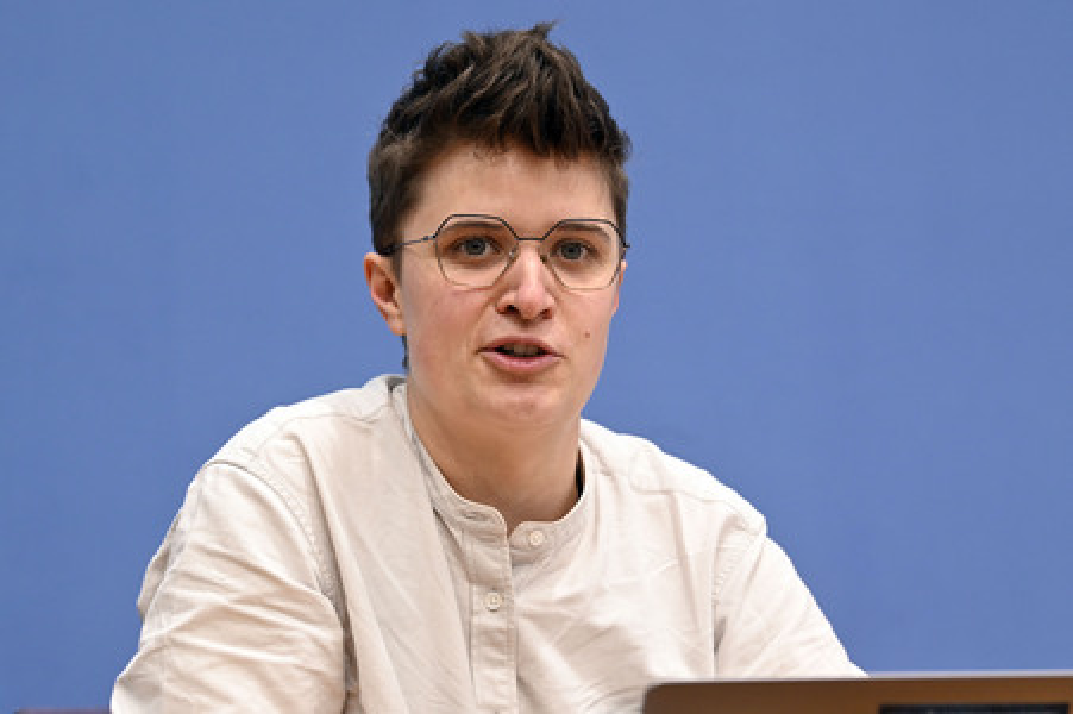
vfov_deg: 10.5
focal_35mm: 130
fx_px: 3872
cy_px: 357
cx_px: 536
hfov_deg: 15.8
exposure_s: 1/500
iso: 4000
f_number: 5.6
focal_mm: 130
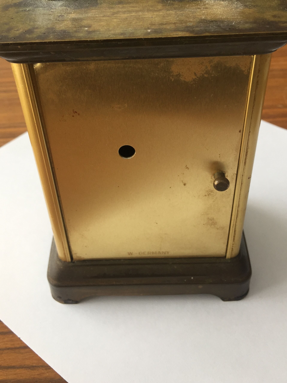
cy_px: 153
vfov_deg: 49.8
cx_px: 138
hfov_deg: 38.7
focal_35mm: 37
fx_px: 409
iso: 40
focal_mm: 4.15
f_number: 2.2
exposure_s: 1/100
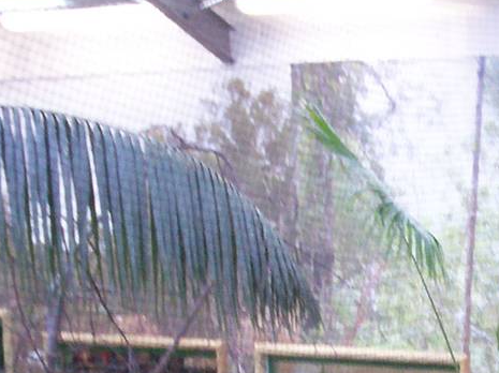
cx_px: 666
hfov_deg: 15.1
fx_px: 1786
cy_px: 597
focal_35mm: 124
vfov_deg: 11.3
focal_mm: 5.9
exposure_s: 1/20
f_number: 4.5
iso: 140
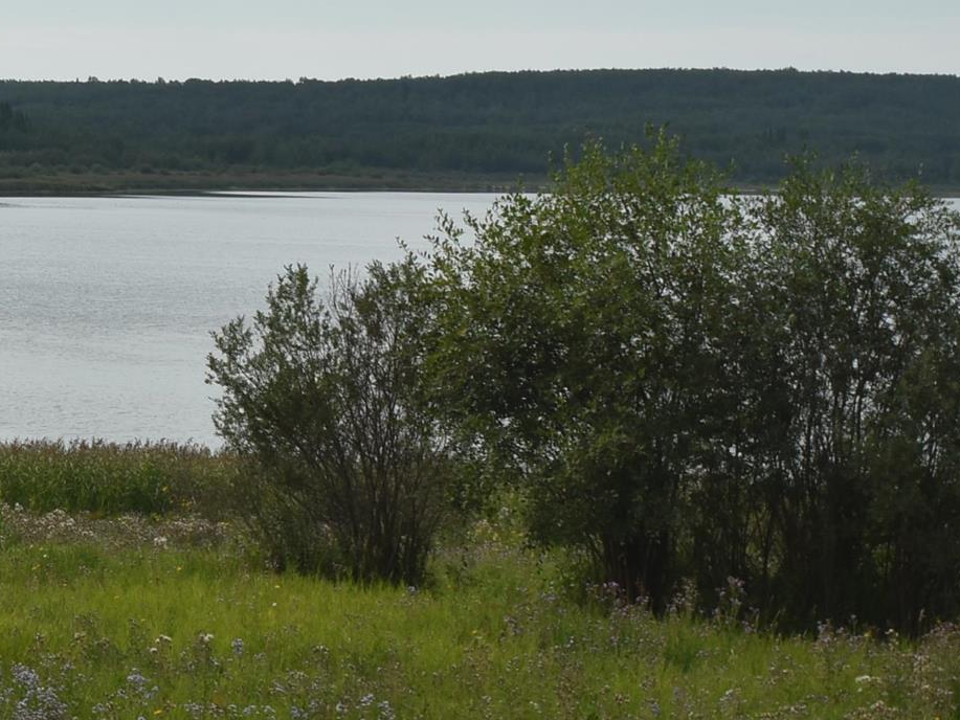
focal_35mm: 116
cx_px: -494
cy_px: 285
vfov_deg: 12.8
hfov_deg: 15.6
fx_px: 3217
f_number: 11
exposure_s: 1/200
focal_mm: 24
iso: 100
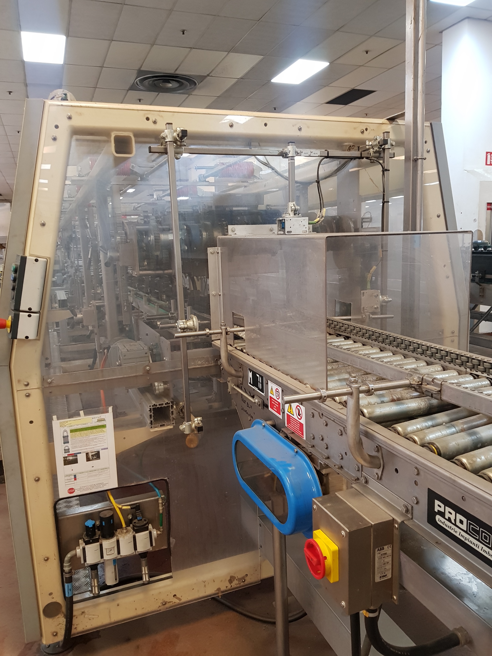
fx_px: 493
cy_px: 328
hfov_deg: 53.1
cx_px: 246
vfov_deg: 67.3
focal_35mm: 26
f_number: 1.7
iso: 200
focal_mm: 4.3
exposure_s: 1/33
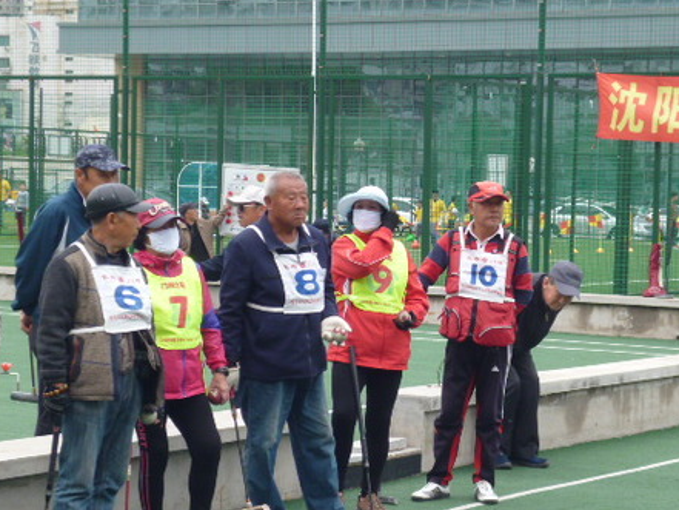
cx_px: 408
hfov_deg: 17.4
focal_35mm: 113
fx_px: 2217
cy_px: 254
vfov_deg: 13.1
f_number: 5.1
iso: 125
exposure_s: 1/100
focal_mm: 14.8
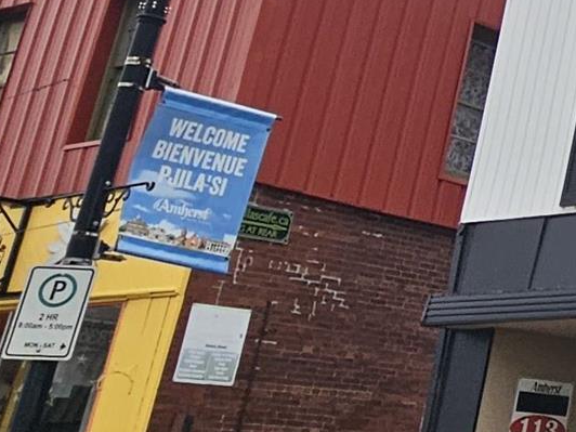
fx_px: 1248
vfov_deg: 19.0
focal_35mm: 75
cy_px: -10
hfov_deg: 17.5
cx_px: 1184
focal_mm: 2.2
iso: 50
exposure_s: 1/929
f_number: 2.2
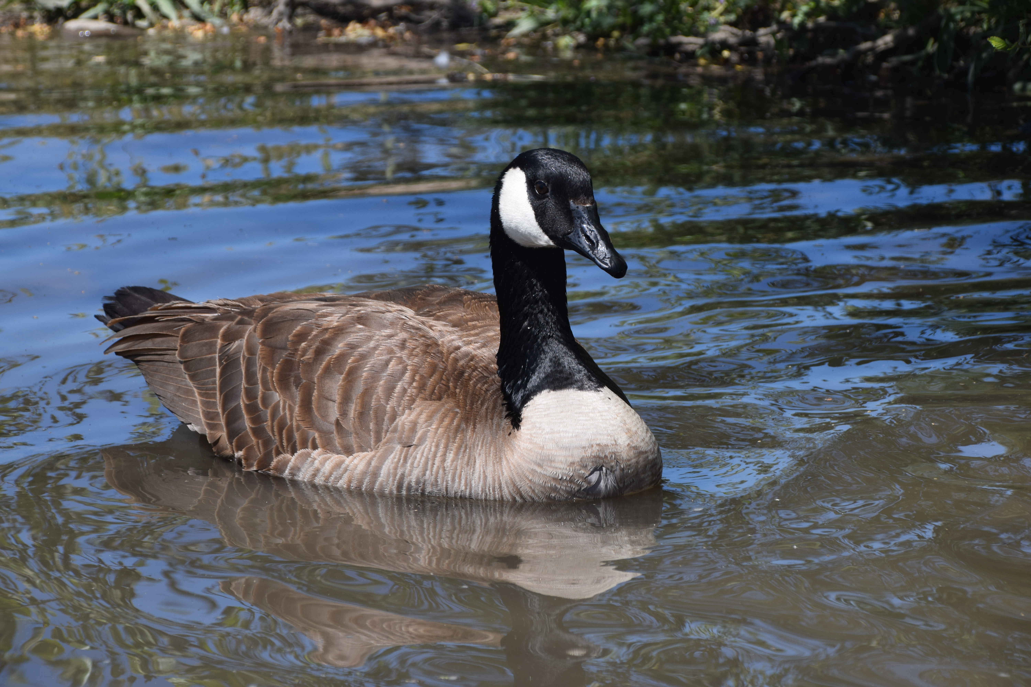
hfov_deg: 13.7
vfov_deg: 9.1
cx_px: 516
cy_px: 344
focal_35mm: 150
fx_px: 4295
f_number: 9
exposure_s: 1/320
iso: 200
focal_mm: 100
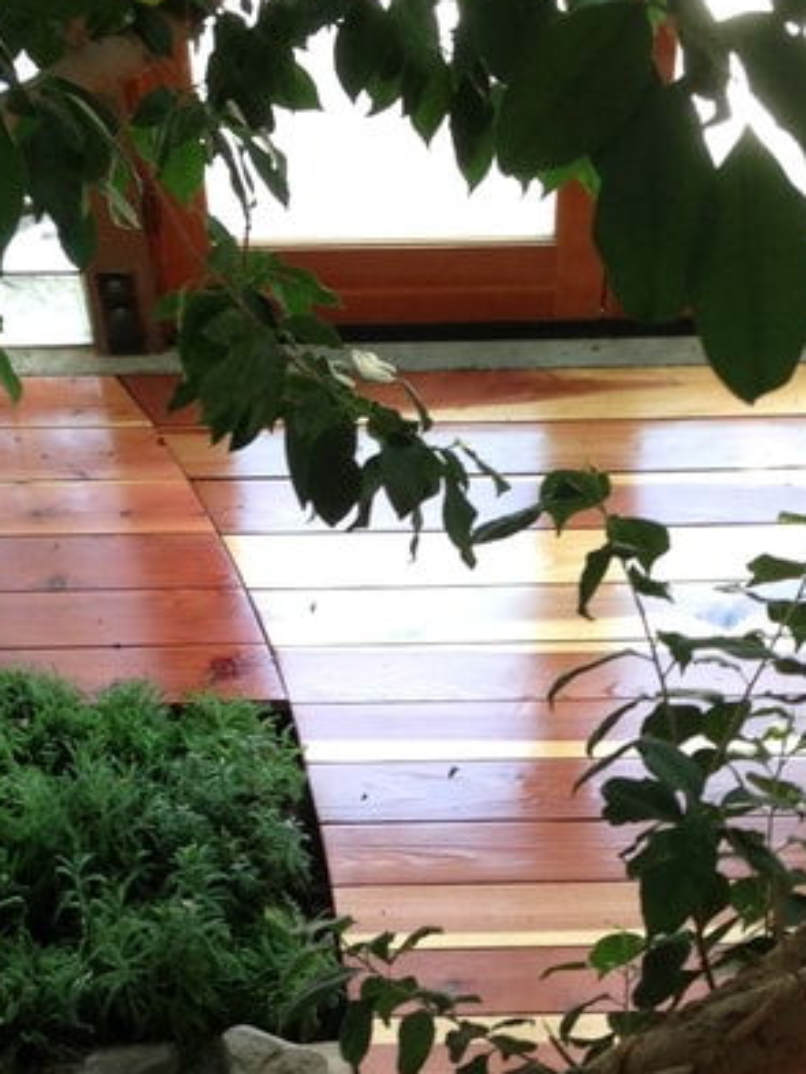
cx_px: 511
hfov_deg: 17.5
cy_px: 1066
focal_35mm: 84
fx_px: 2606
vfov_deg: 22.4
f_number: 2.4
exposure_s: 1/60
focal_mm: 4.13
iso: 64
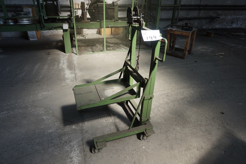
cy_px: 82
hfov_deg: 73.7
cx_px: 123
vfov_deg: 53.1
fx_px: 164
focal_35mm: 24
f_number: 5
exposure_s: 1/160
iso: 160
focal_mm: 16
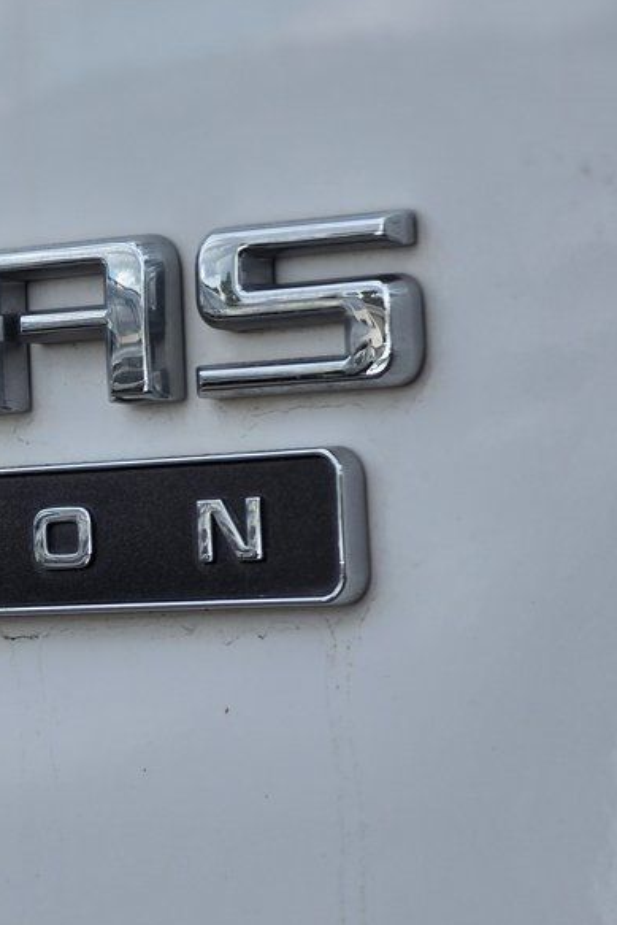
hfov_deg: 6.5
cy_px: 449
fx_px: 5395
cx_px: -168
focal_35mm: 210
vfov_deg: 9.8
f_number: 3.4
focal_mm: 18.6
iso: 64
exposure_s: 1/1189
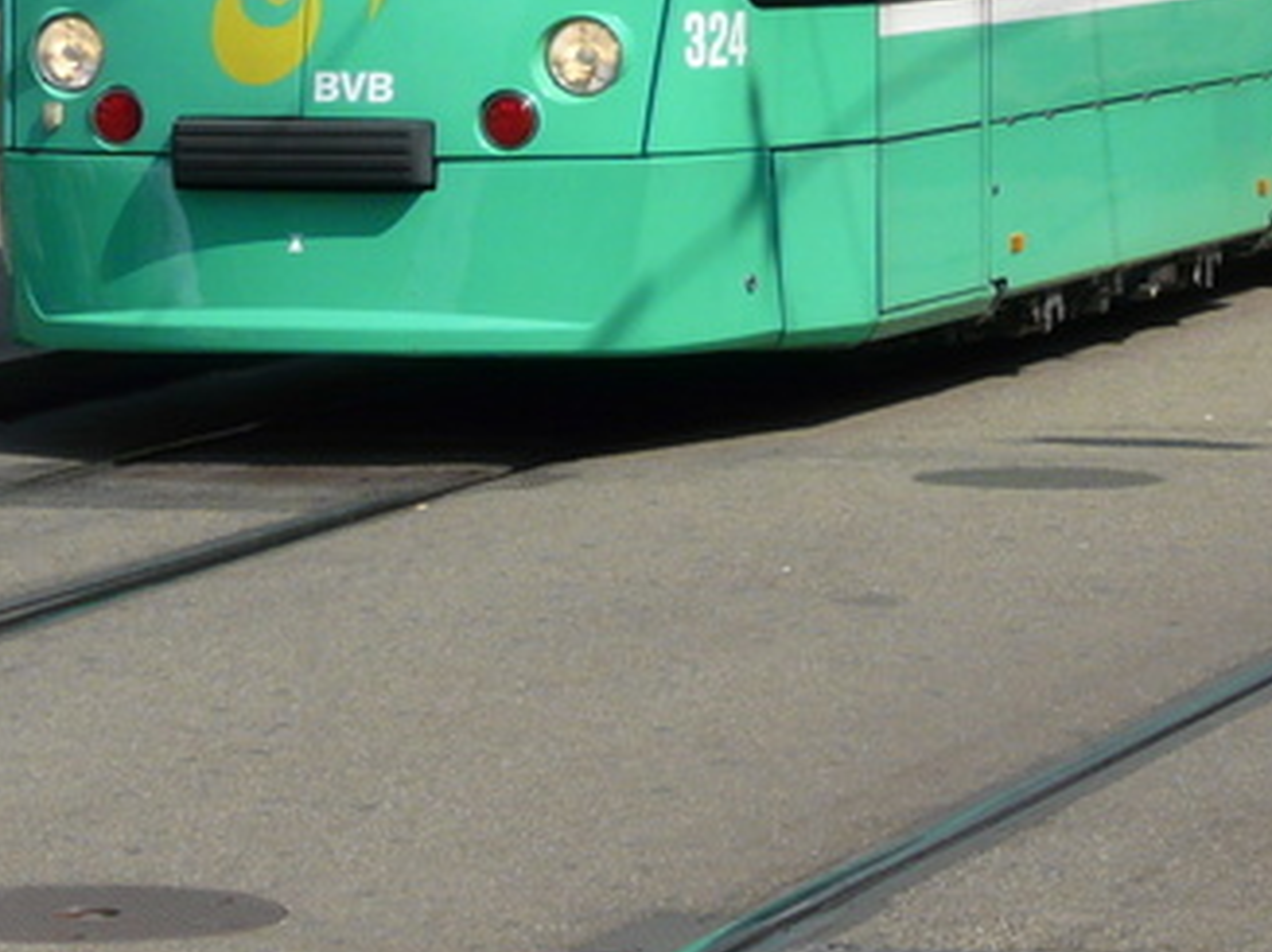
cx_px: 1000
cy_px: -459
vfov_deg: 6.7
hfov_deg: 9.1
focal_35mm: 217
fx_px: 7971
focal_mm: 11.7
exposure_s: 1/500
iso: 100
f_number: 5.6
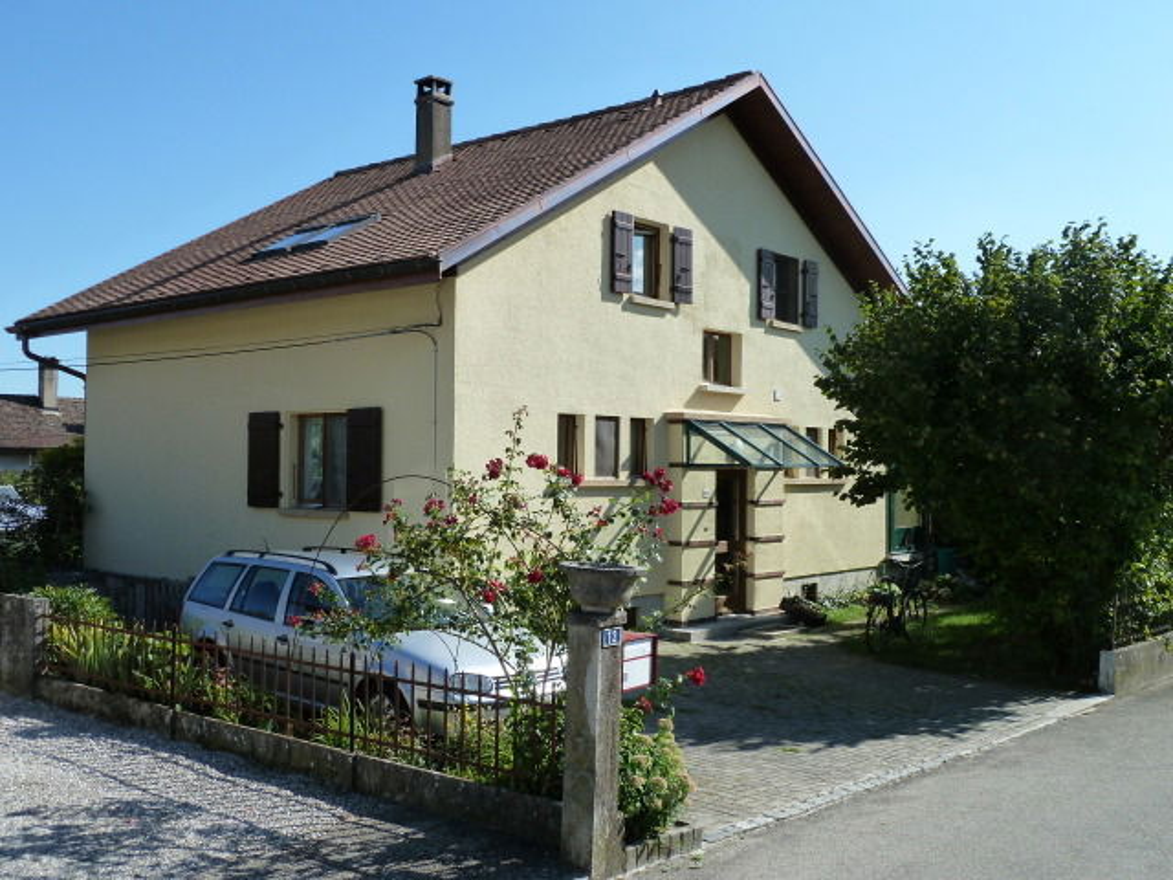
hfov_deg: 52.6
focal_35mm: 35
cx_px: 586
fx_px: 1186
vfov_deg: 40.7
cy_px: 440
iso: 125
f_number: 4.5
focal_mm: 5.7
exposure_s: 1/400
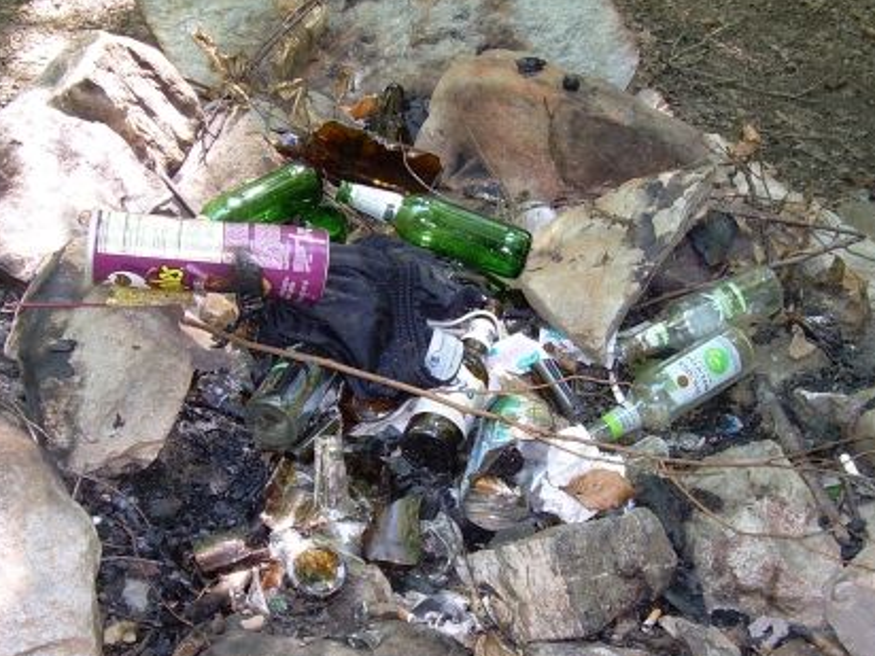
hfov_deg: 32.7
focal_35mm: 59
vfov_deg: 24.8
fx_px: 1491
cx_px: 397
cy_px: 382
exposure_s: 1/30
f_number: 2.8
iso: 50
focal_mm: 6.3
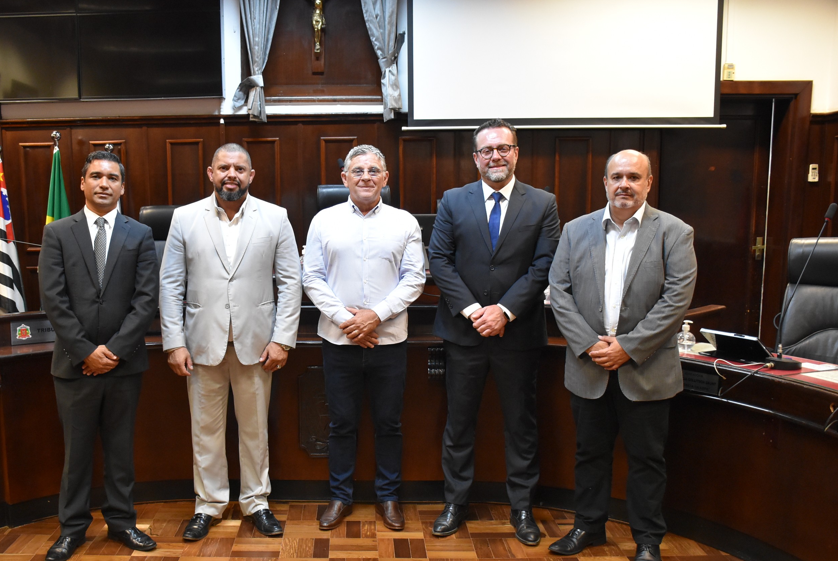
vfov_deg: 36.9
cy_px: 316
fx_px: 839
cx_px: 340
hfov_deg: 52.8
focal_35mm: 36
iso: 2200
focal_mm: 20
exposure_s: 1/60
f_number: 3.5
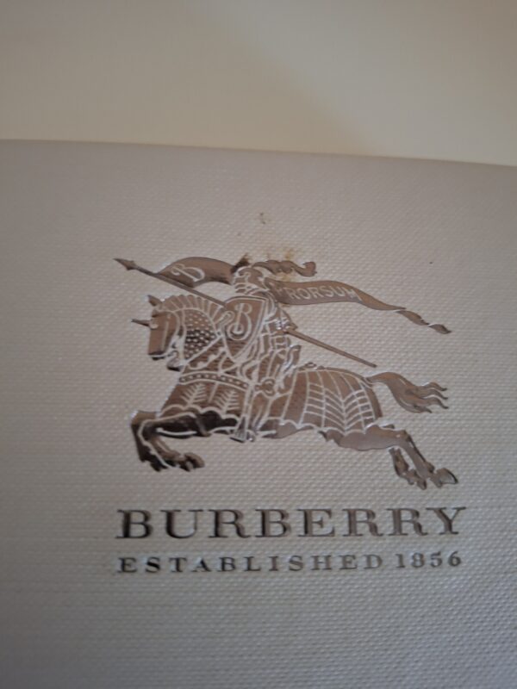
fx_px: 458
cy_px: 344
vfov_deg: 73.9
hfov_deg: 58.9
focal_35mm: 23
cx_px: 258
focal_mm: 5.54
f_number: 1.8
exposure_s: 1/20
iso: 800
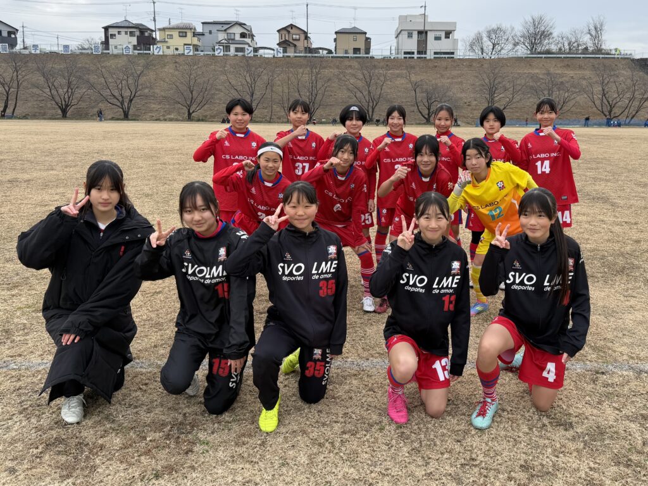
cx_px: 324
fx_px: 449
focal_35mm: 24
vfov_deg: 56.8
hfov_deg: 71.6
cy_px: 243
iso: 100
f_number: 1.78
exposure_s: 1/888
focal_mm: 6.76
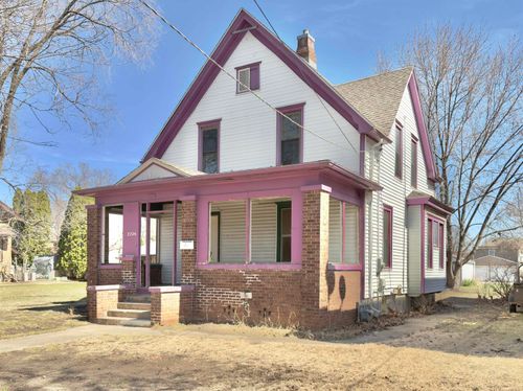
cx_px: 262
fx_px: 362
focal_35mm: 24
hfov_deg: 71.6
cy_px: 196
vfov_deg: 56.7
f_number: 1.78
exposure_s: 1/3226
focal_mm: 6.76
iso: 80
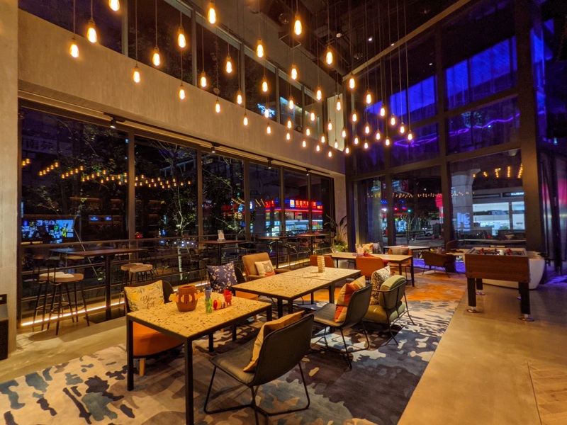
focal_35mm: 16
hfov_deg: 94.5
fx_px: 262
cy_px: 212
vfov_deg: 78.1
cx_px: 284
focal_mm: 2.22
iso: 102
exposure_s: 1/24
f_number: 2.2
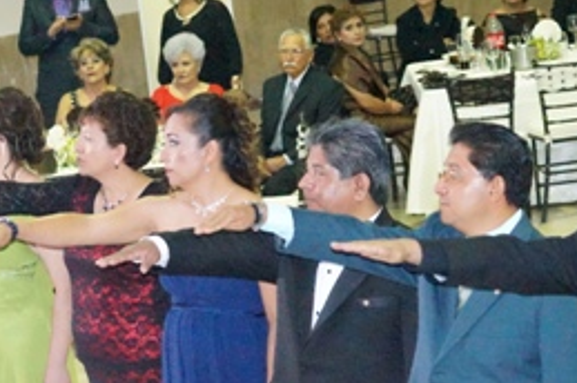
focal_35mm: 143
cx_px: 120
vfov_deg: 9.5
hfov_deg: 14.3
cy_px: 327
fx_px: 2287
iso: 16000
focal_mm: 55
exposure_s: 1/125
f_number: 5.6
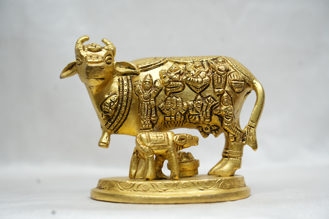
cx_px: 164
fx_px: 960
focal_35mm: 105
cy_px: 110
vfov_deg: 13.0
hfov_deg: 19.5
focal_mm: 105
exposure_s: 1/60
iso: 250
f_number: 5.6
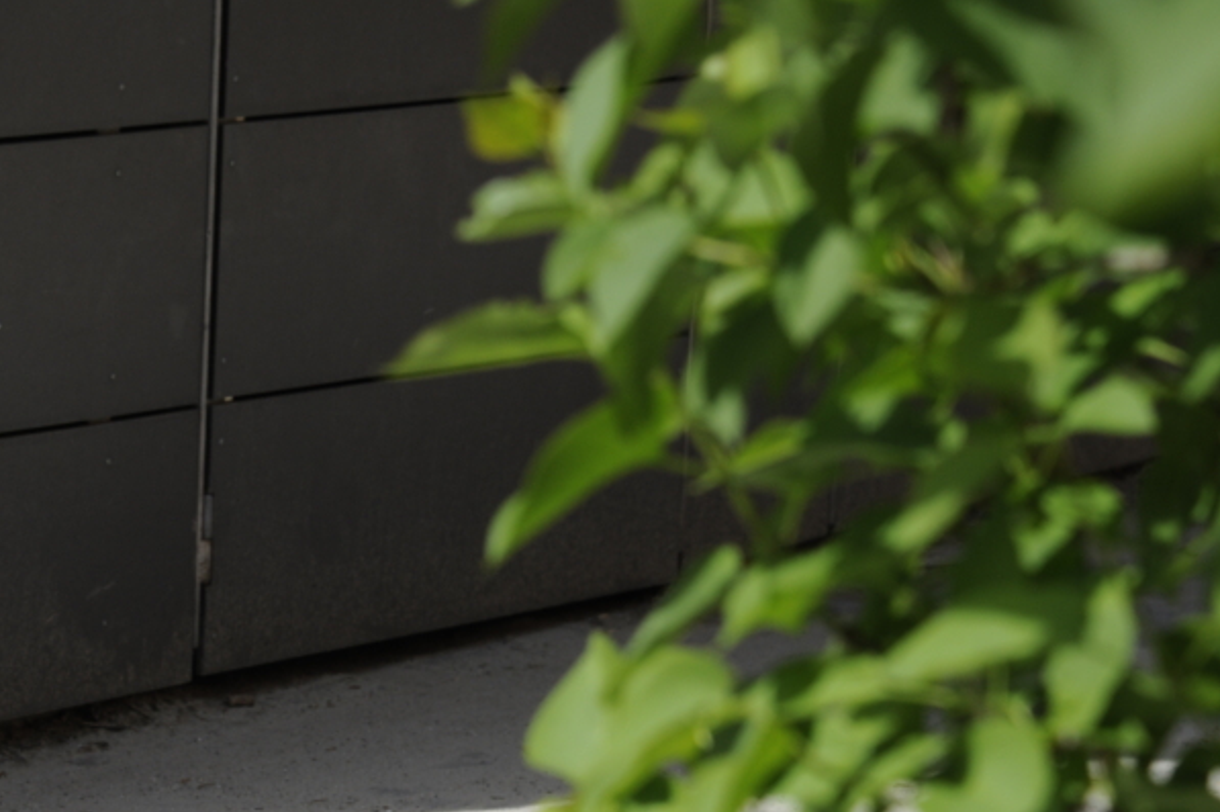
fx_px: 6975
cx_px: 196
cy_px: 576
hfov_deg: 10.0
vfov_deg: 6.7
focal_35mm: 206
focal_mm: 120
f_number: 8
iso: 640
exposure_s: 1/1250
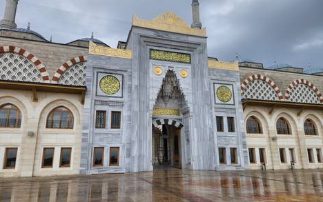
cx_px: 158
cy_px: 105
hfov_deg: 72.5
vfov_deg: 49.3
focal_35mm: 25
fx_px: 220
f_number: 1.8
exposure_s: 1/180
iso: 16
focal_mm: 6.4
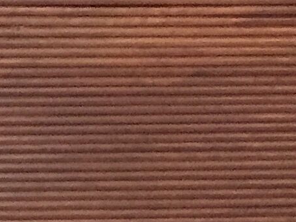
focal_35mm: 207
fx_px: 1771
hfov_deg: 9.1
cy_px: -554
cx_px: -263
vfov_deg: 6.3
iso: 250
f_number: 2.2
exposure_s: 1/17
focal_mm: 4.15
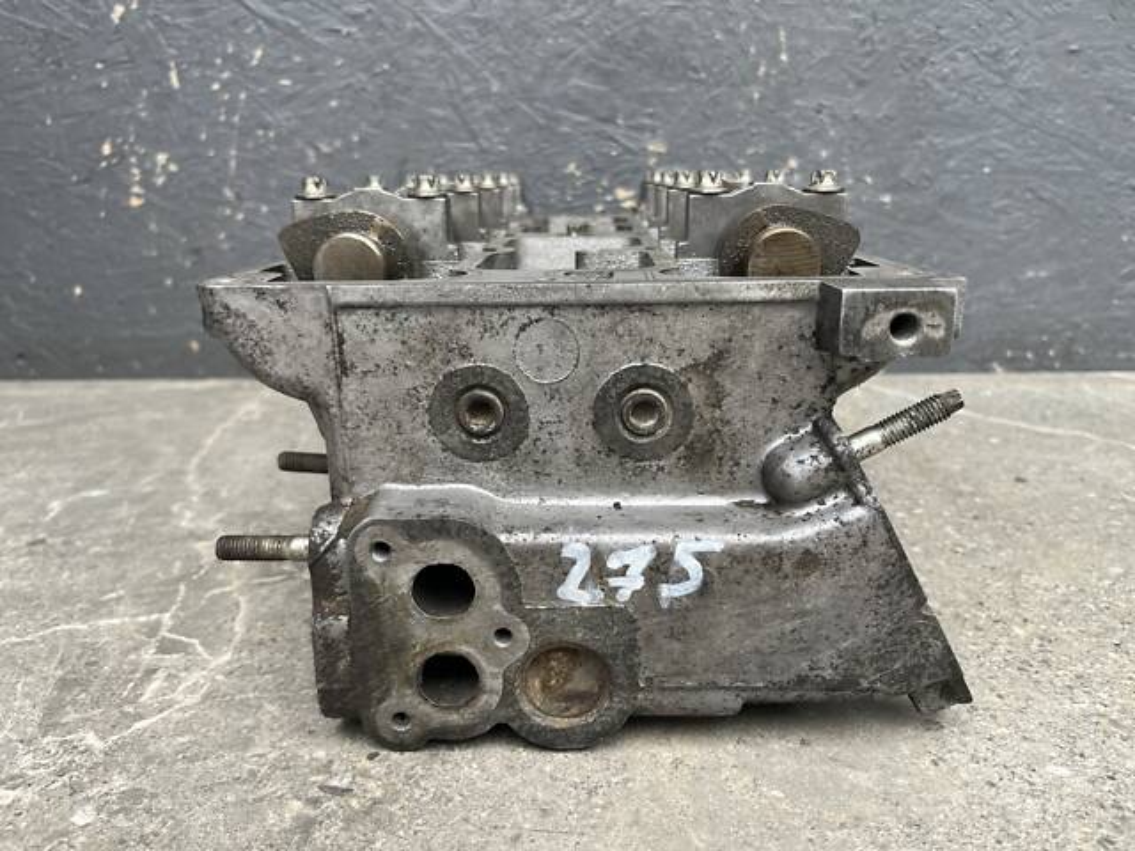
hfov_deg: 67.3
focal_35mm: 26
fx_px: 852
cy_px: 426
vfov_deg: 53.1
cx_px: 568
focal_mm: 5.1
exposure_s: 1/425
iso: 50
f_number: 1.6
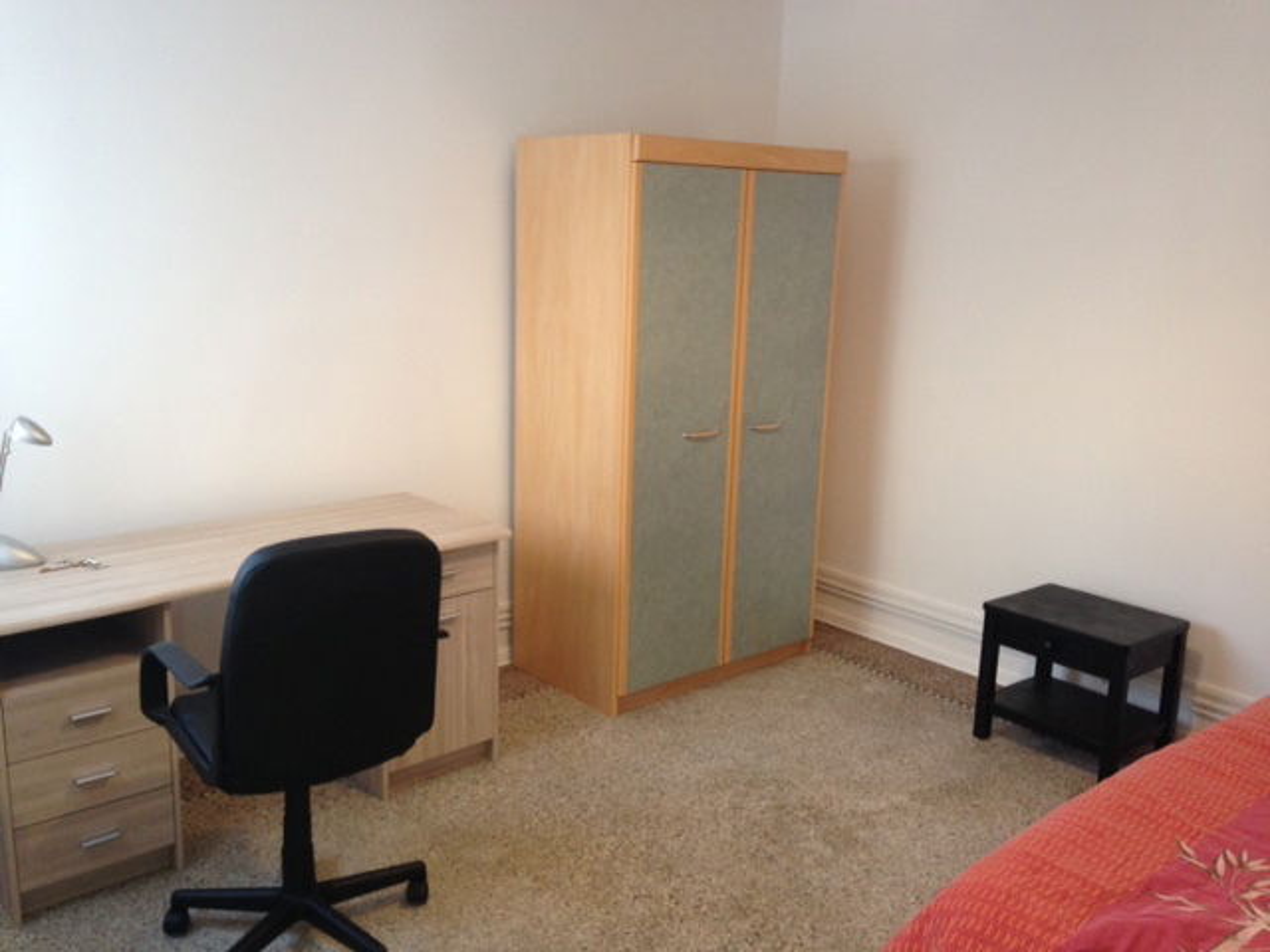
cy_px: 476
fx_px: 1211
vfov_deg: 42.9
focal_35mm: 33
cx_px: 635
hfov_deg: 55.4
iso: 100
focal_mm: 4.12
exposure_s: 1/20
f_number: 2.4
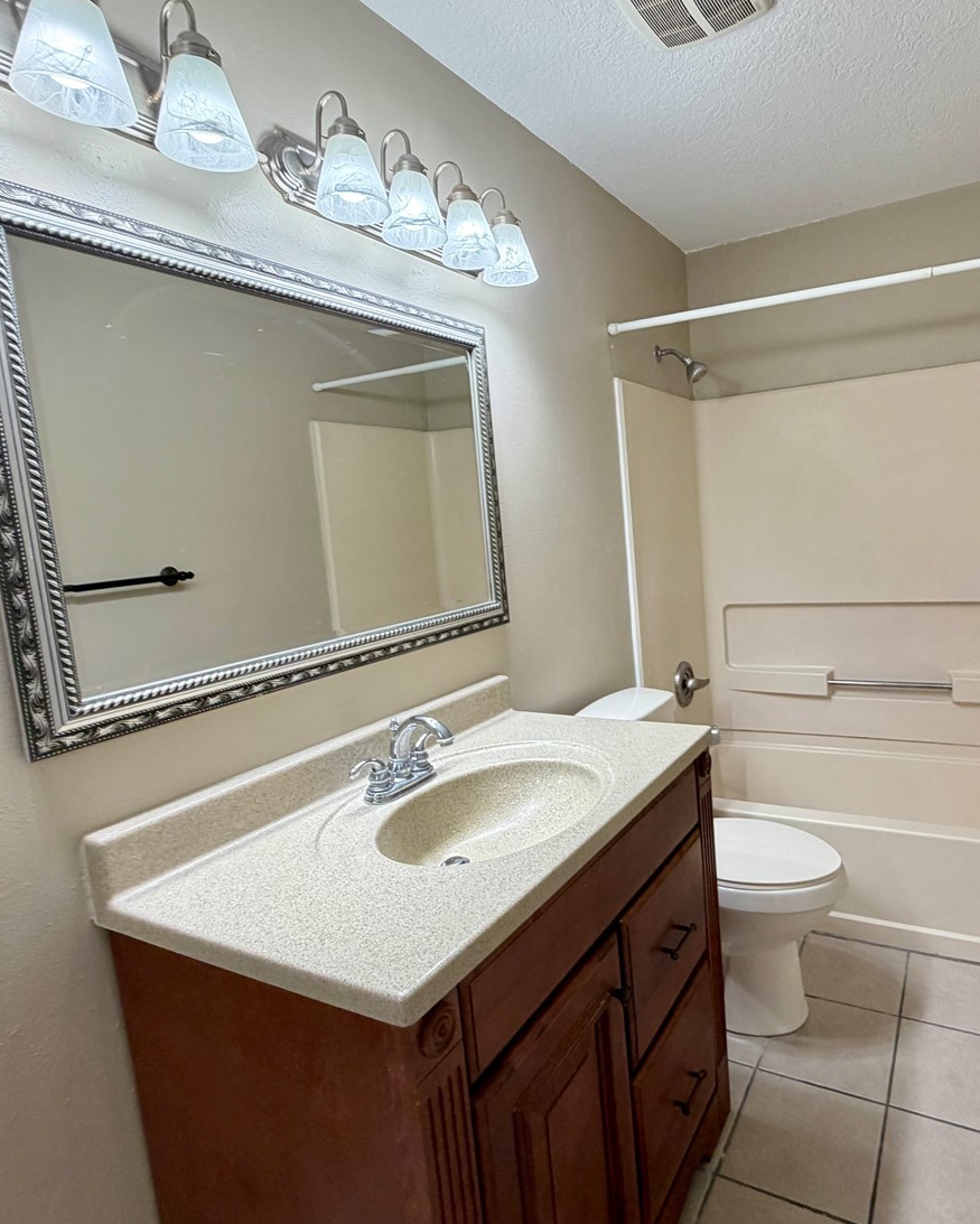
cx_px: 631
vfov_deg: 80.4
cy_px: 600
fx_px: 725
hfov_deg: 66.8
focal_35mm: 20
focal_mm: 2.22
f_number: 2.2
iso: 200
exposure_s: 1/60
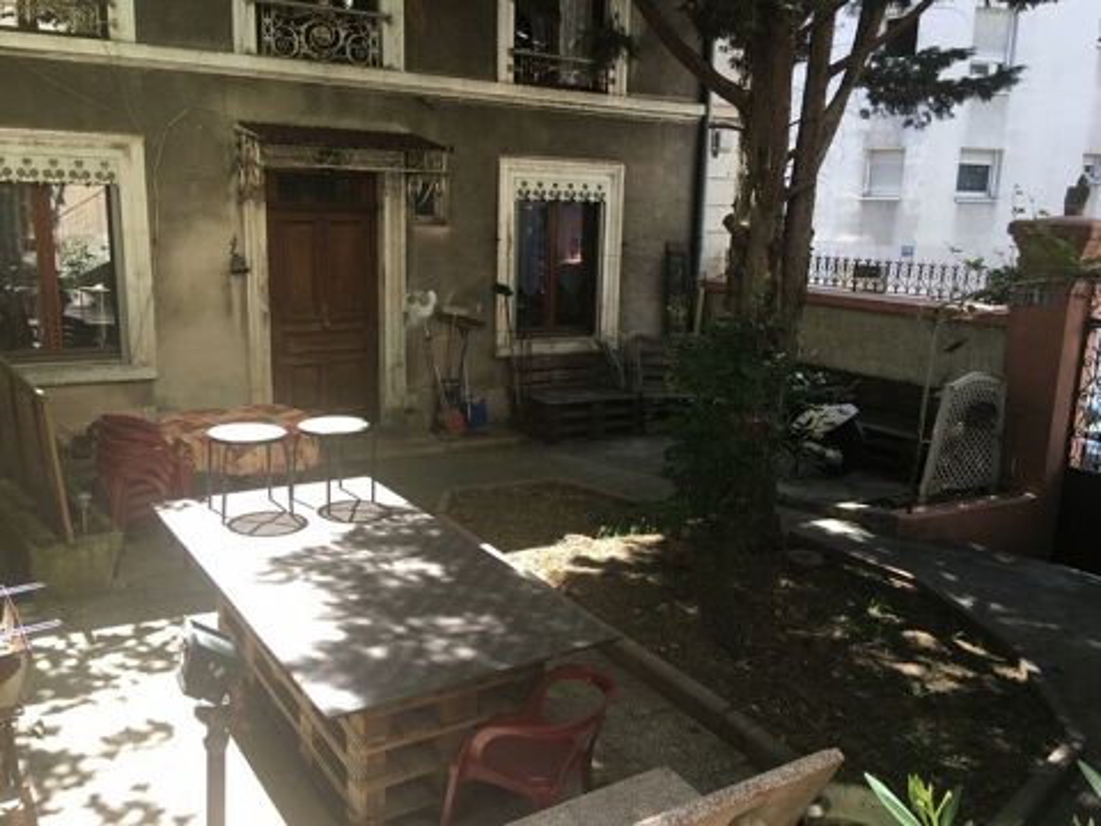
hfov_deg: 61.7
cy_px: 413
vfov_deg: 48.2
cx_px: 550
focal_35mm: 29
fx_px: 922
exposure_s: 1/129
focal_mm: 4.15
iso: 25
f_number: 2.2
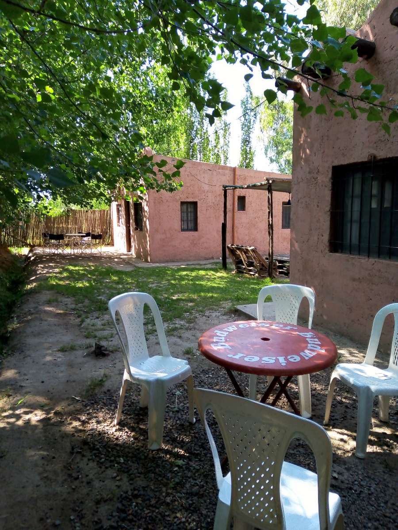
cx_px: 199
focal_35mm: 28
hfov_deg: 49.7
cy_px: 265
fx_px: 429
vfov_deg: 63.4
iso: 113
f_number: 2.2
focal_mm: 4.52
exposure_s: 1/141
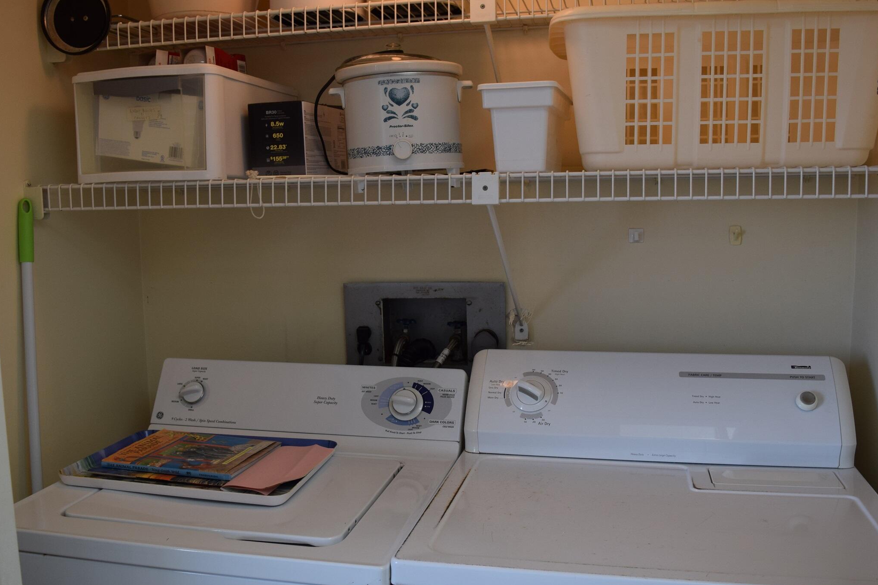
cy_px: 316
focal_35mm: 33
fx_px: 805
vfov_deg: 39.9
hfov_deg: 57.2
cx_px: 452
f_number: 4.5
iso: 400
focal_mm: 18
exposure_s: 1/80
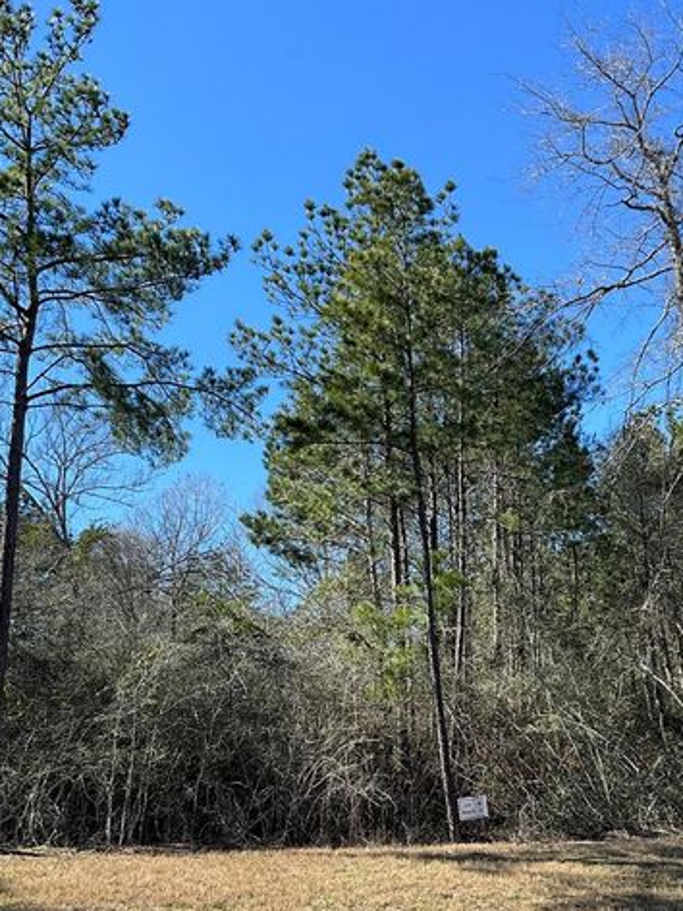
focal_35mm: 41
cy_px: 580
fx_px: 1079
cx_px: 374
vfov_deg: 45.3
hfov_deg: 35.1
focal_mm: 3
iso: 25
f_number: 1.8
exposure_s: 1/912
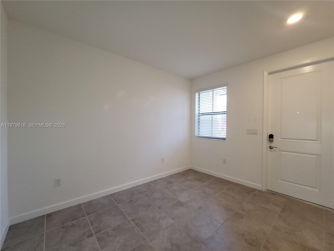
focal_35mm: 13
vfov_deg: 89.9
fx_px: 125
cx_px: 167
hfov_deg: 106.2
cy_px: 126
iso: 250
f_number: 2.2
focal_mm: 2.2
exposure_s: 1/60
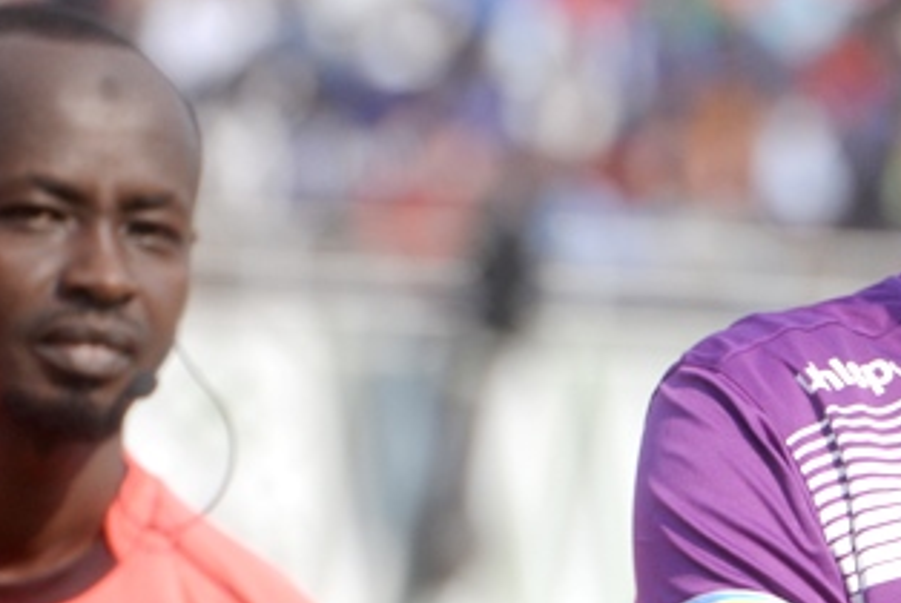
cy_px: 617
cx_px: 1139
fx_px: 19138
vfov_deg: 1.8
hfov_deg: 2.7
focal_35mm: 764
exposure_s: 1/1600
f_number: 6
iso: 560
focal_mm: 240
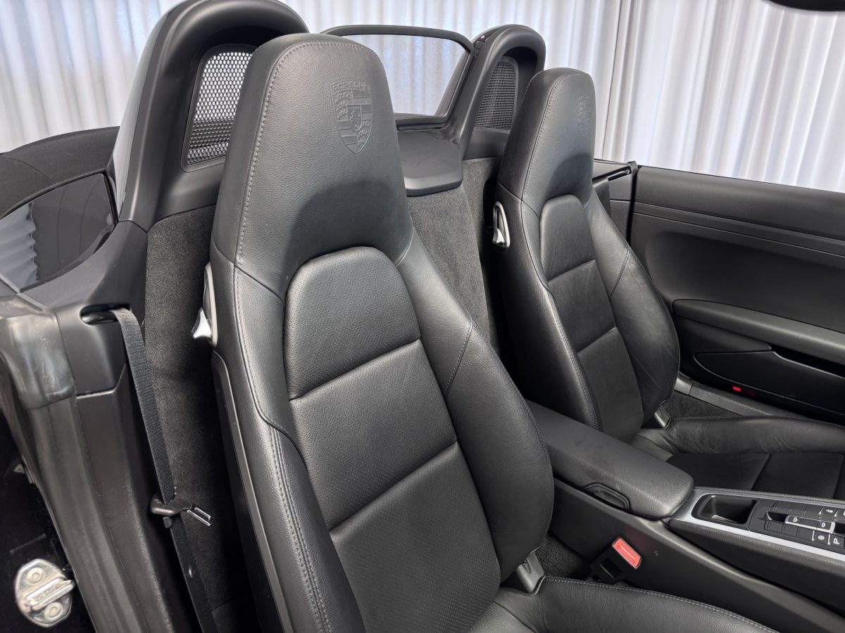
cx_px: 422
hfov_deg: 71.6
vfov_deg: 56.8
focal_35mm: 24
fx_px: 586
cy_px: 316
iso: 500
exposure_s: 1/50
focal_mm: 6.76
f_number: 1.78
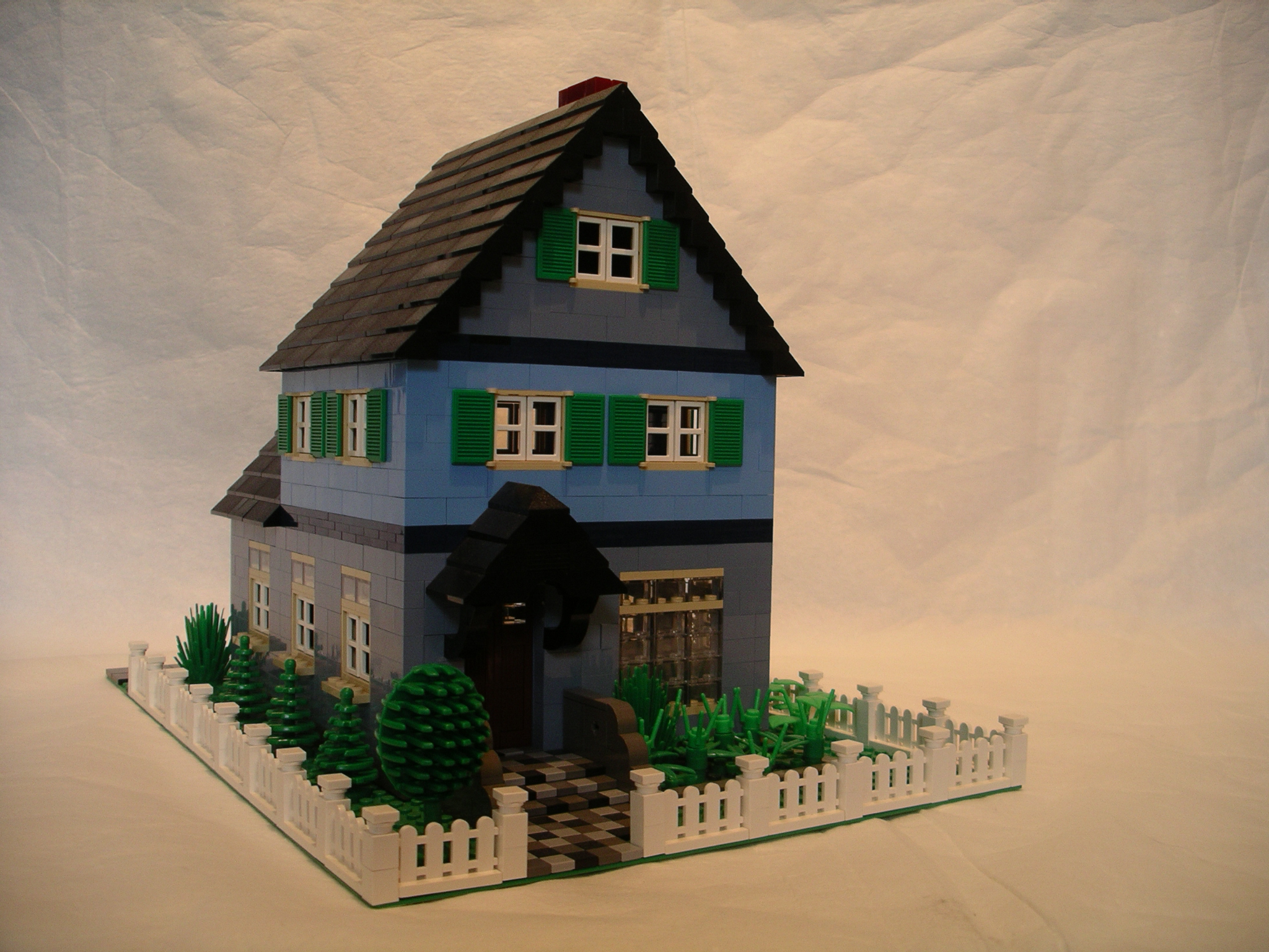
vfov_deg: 38.7
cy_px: 476
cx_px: 634
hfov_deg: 50.1
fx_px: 1356
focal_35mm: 37
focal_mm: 7.8
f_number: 2.8
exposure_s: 1/40
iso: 125
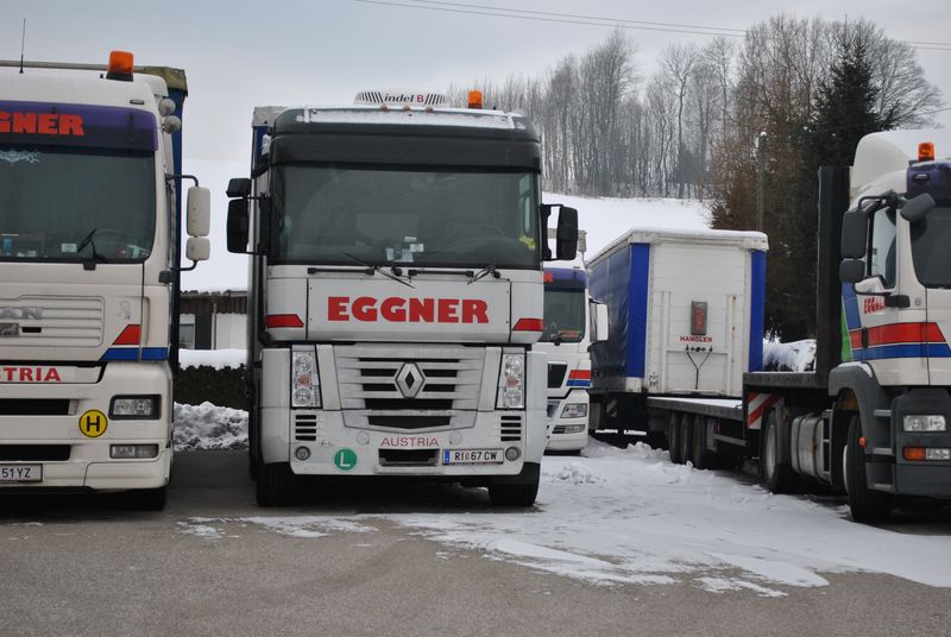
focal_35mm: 60
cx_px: 476
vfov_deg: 22.7
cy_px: 318
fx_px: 1587
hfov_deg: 33.4
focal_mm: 40
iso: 200
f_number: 5.3
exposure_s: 1/800
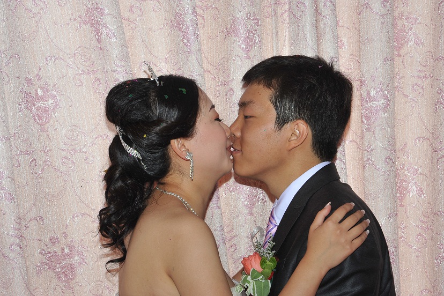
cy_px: 148
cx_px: 222
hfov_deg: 17.1
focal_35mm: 120
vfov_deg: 11.4
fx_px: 1480
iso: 500
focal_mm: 120
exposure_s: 1/60
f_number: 18
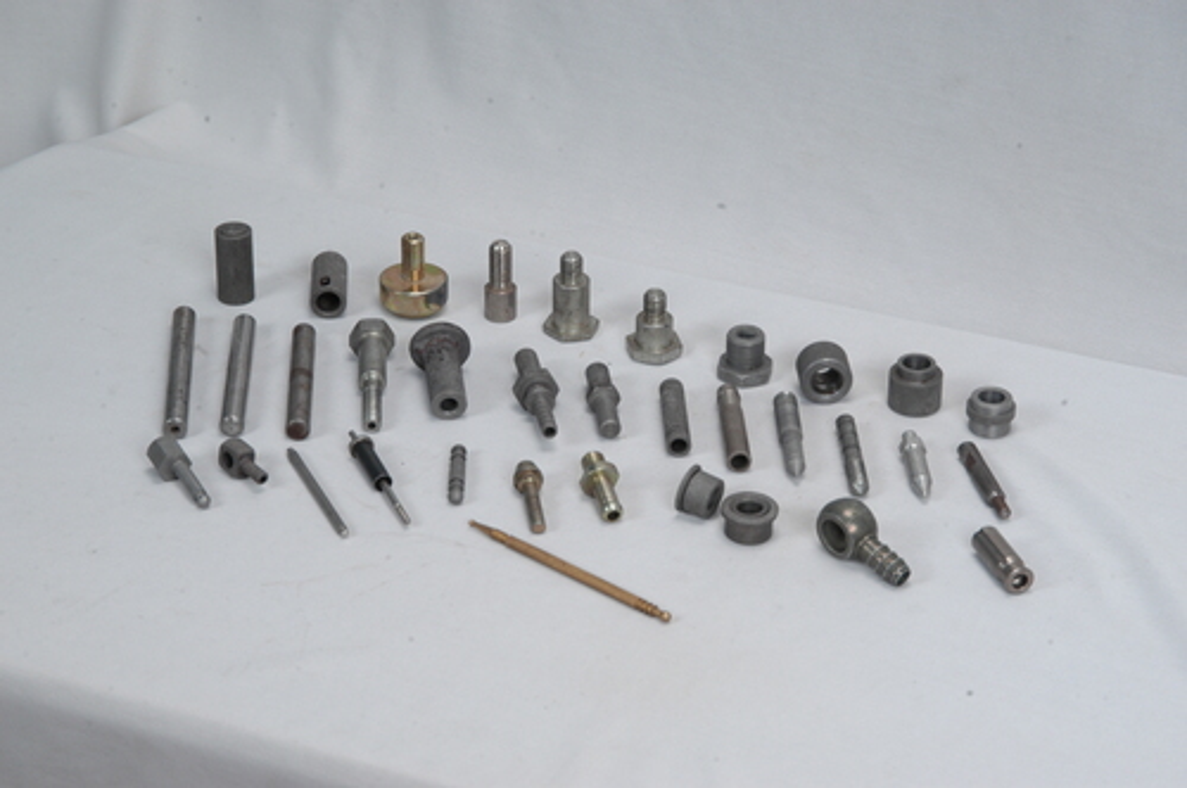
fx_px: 3260
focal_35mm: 99
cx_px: 594
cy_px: 394
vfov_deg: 13.8
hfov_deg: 20.6
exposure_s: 1/125
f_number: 14
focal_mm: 66
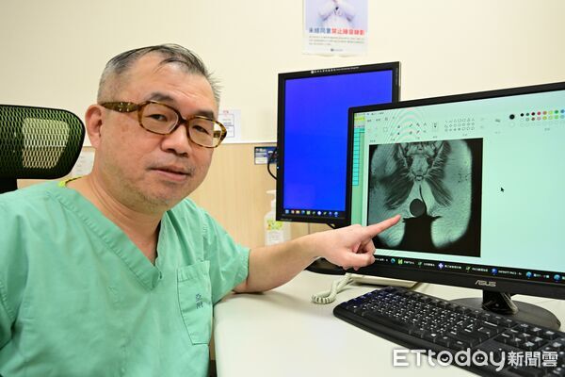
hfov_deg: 60.3
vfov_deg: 42.3
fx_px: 486
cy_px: 188
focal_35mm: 31
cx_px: 282
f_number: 4
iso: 6400
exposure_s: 1/500
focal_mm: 31
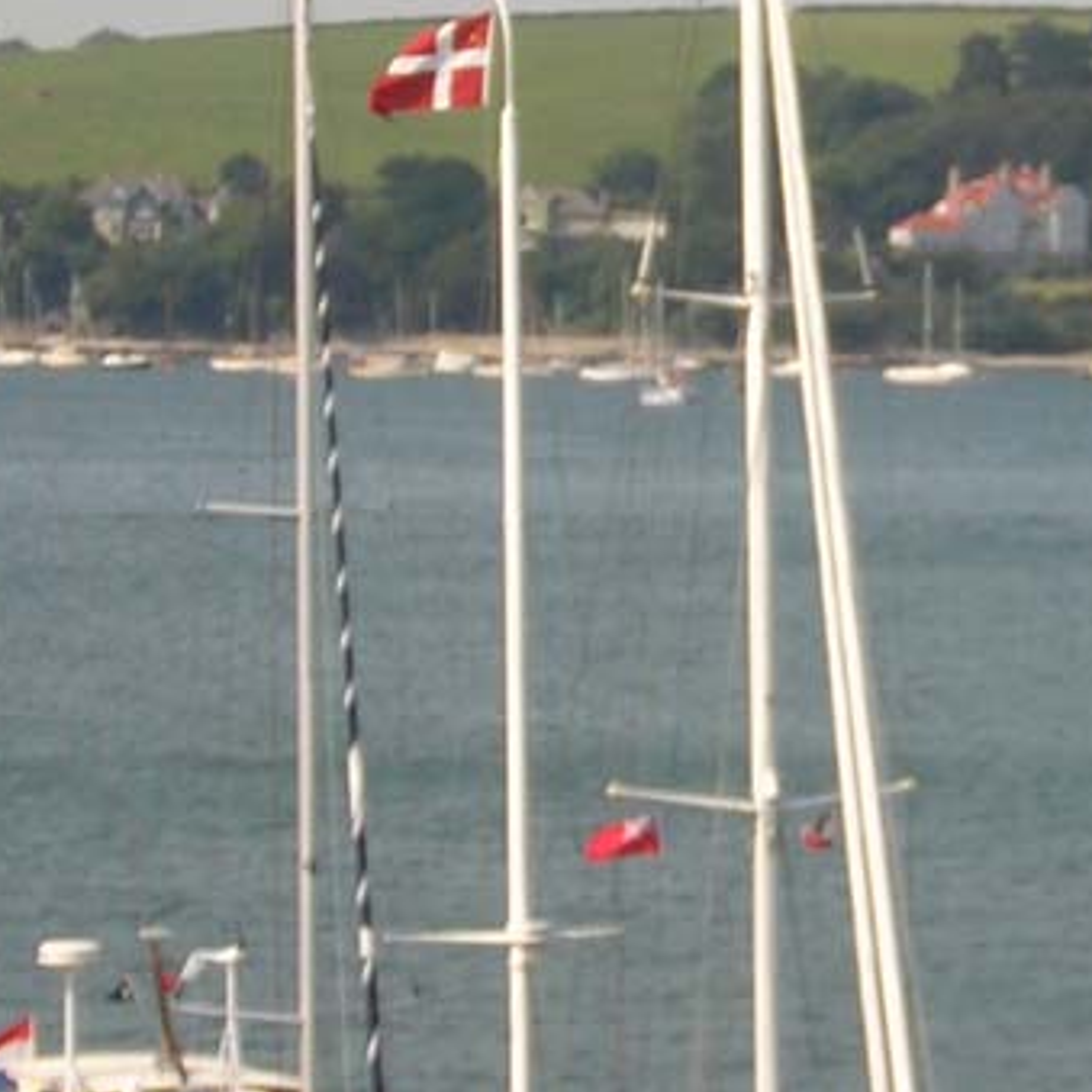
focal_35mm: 225
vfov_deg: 7.8
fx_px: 8030
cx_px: 831
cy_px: 341
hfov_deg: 7.8
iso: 100
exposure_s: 1/486
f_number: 4.7
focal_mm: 14.1
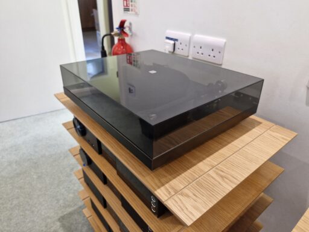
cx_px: 154
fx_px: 205
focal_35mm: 23
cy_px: 116
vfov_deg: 58.9
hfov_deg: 73.9
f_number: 1.8
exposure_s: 1/100
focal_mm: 5.54
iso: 320
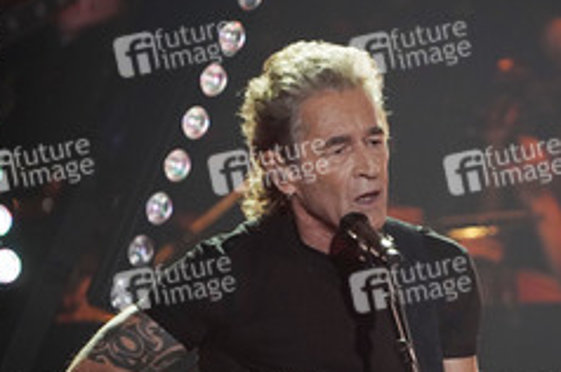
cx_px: 442
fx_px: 17725
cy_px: 344
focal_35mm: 1139
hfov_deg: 1.8
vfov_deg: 1.2
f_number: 6.3
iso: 4000
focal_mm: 600
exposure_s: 1/160
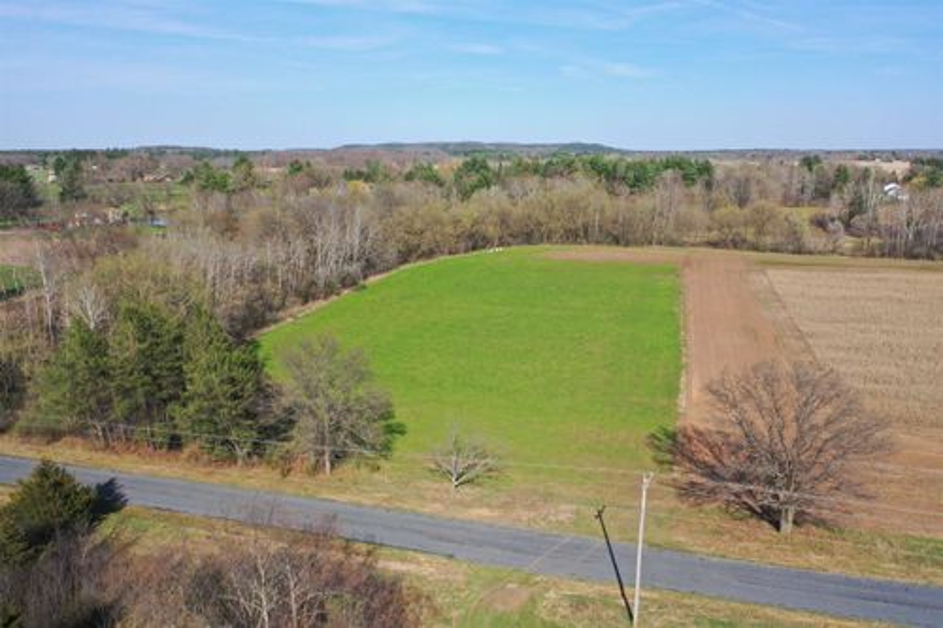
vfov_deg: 46.4
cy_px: 314
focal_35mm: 28
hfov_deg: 65.5
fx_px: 733
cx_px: 472
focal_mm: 10.26
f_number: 2.8
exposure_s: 1/1600
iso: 100
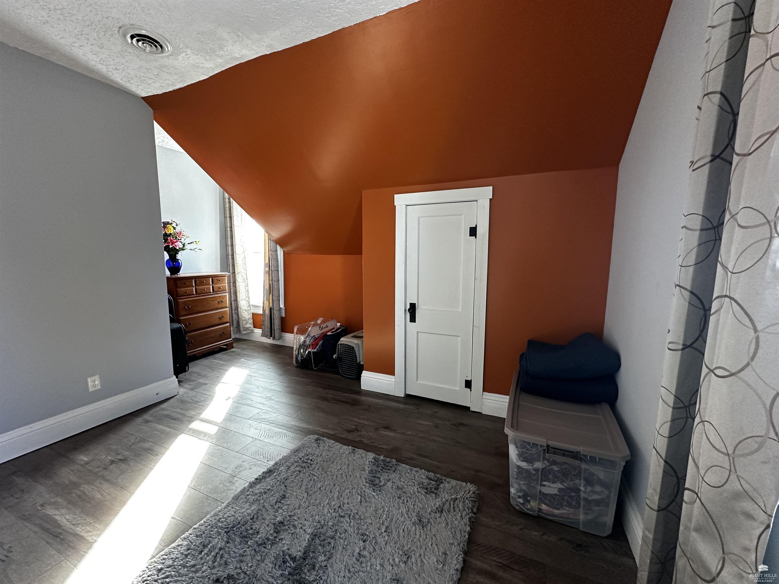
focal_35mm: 14
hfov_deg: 102.1
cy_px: 292
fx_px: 315
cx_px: 390
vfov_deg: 85.7
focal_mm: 2.22
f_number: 2.2
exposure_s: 1/60
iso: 320
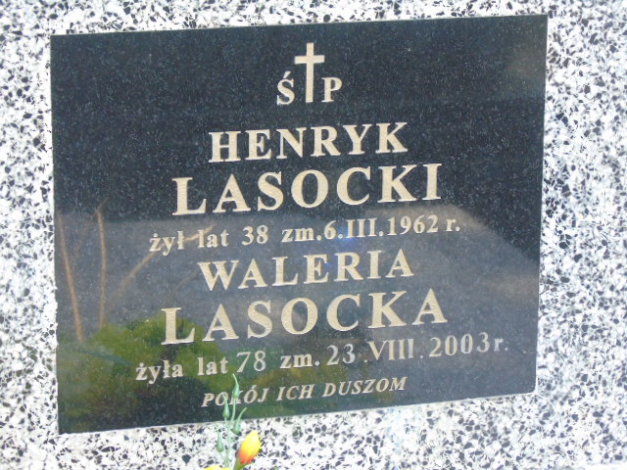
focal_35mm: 124
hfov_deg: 15.9
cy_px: 235
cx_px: 314
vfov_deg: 12.0
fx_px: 2246
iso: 400
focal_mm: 22
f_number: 4.6
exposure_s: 1/60
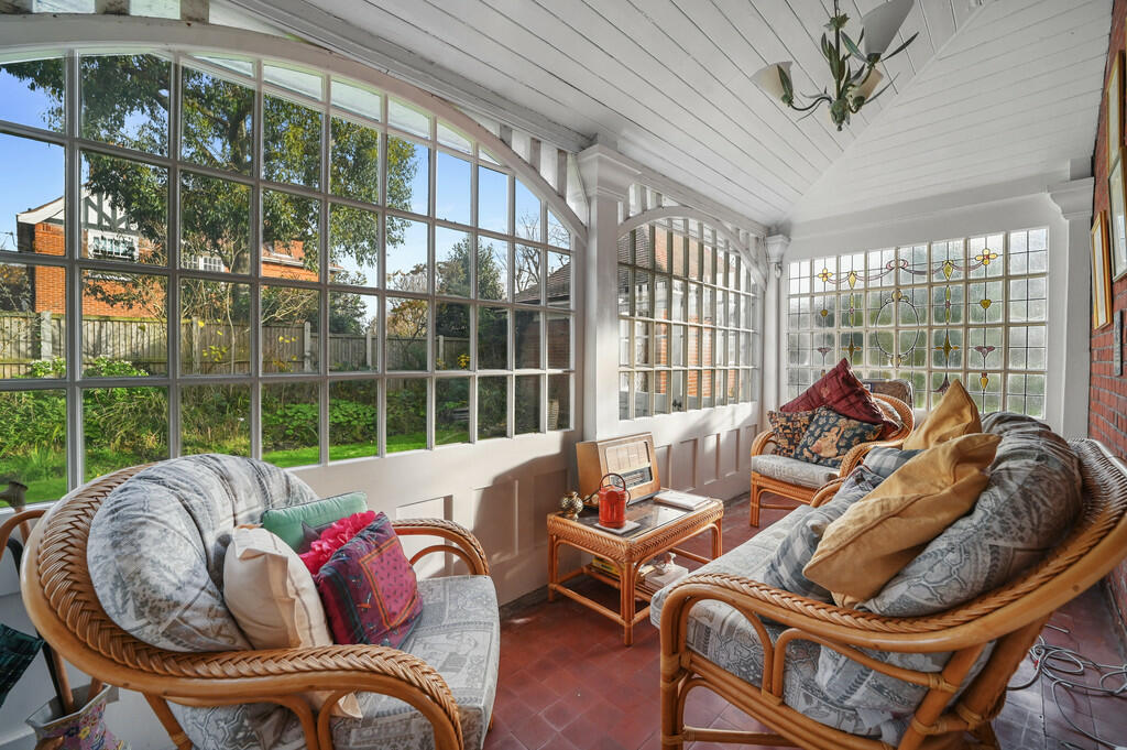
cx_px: 564
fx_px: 438
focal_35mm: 14
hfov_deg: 104.3
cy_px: 375
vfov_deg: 81.1
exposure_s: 1/25
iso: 400
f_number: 8
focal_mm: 14
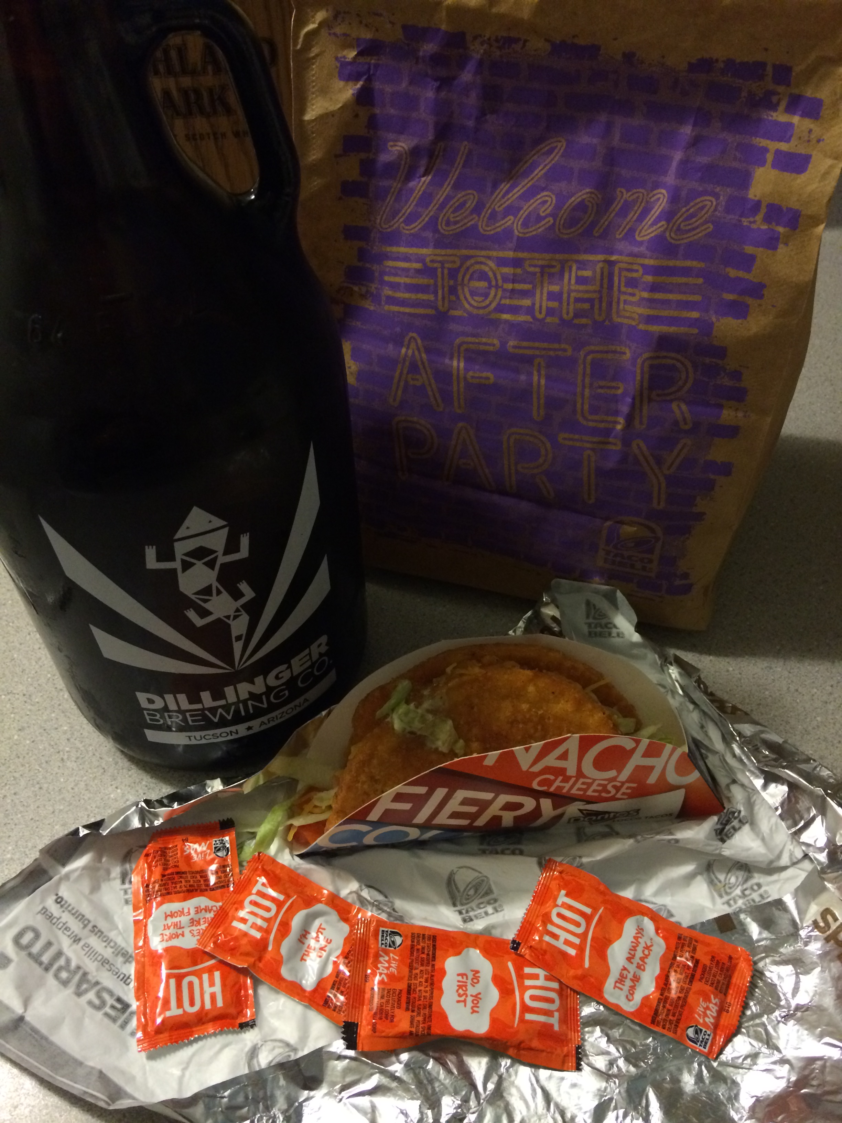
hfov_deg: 48.2
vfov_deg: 61.7
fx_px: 941
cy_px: 562
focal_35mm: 29
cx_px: 421
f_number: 2.2
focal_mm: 4.15
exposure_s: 1/30
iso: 320
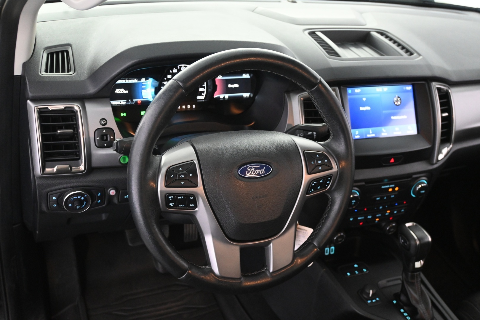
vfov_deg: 34.2
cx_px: 240
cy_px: 160
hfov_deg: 49.6
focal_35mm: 39
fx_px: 520
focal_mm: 26
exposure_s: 1/40
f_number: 4.5
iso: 3600
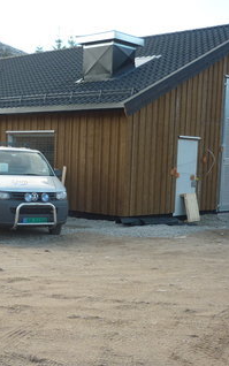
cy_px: 204
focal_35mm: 55
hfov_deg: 23.2
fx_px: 549
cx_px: 41
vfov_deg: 36.8
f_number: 2.8
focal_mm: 5.5
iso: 80
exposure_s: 1/160
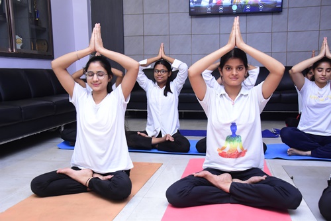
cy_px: 110
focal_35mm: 39
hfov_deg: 49.6
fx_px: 358
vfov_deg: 34.2
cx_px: 166
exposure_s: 1/125
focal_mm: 26
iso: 2000
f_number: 5
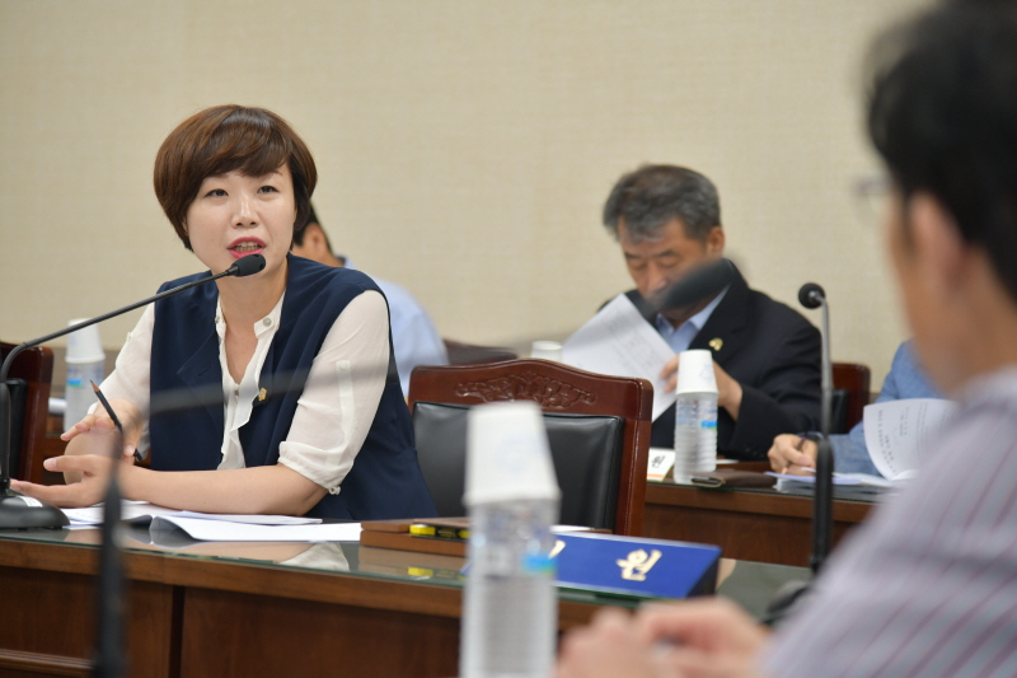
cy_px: 339
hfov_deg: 17.1
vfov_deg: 11.4
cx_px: 508
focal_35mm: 120
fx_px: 3389
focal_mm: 120
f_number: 4
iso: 1000
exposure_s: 1/100
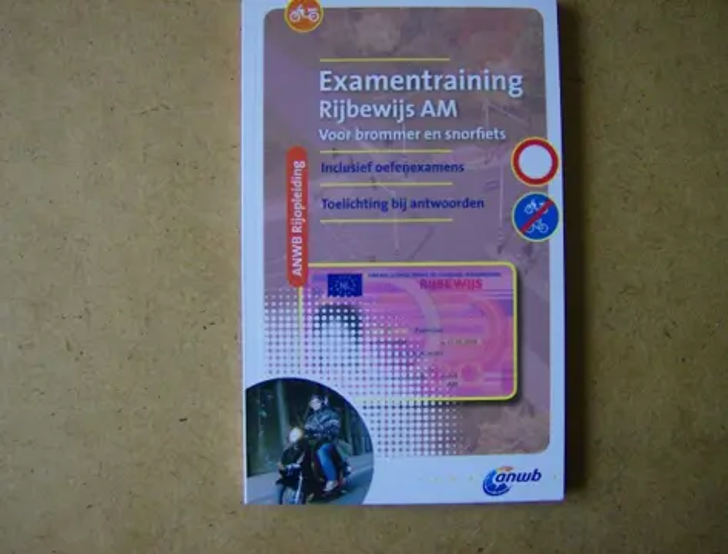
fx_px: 761
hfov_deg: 51.1
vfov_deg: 40.0
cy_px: 277
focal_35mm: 36
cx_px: 364
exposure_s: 1/64
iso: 177
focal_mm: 6
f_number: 2.8
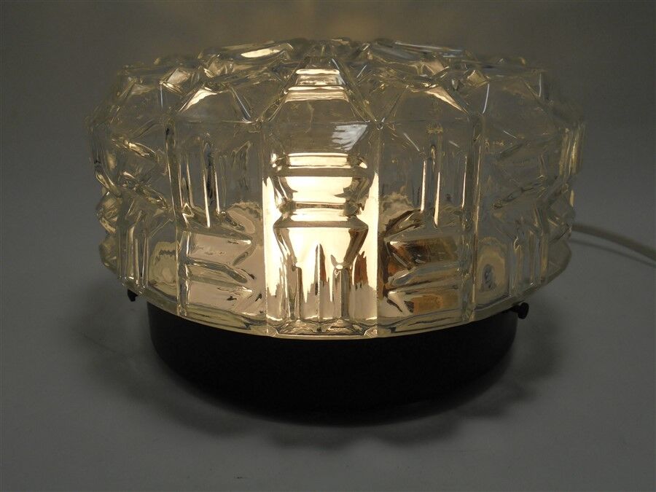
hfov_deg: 49.0
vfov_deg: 37.7
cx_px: 328
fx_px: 720
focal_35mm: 38
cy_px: 246
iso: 100
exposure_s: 1/640
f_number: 4.2
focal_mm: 6.9
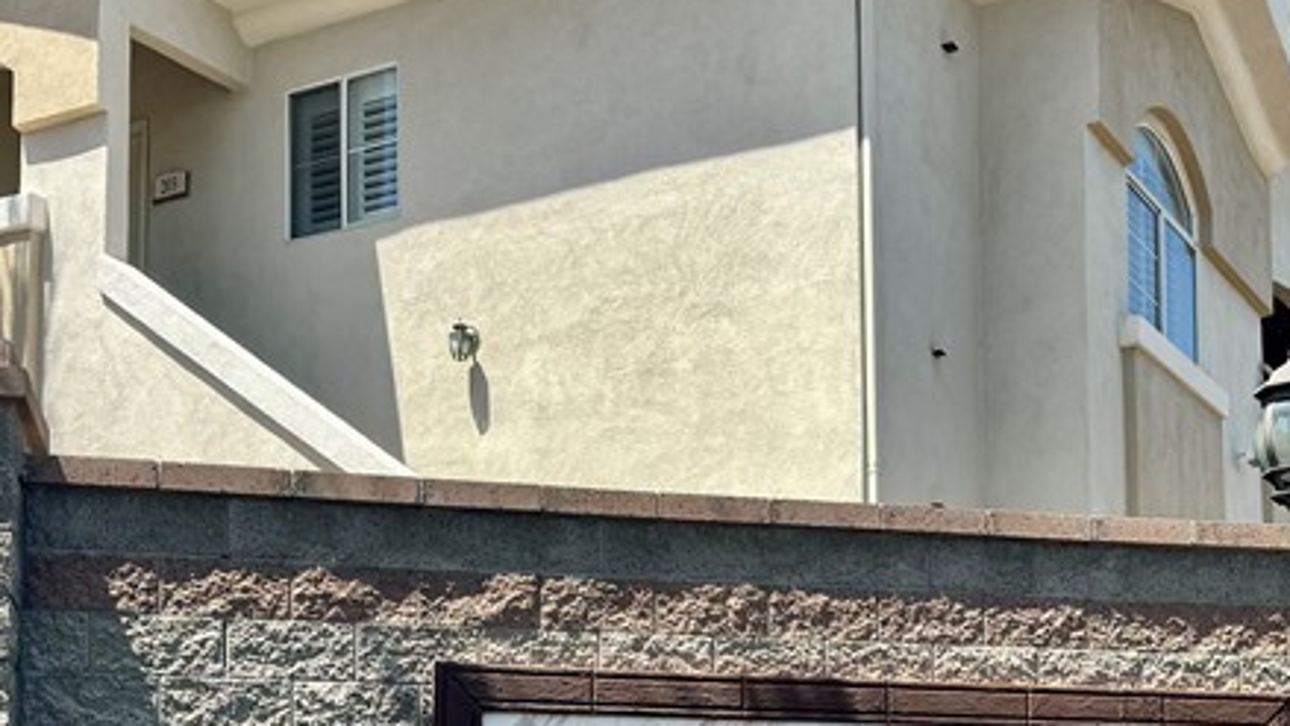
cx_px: 837
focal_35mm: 61
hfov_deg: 34.1
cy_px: 805
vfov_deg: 18.9
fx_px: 2087
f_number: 1.78
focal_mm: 6.76
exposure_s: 1/2959
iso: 80
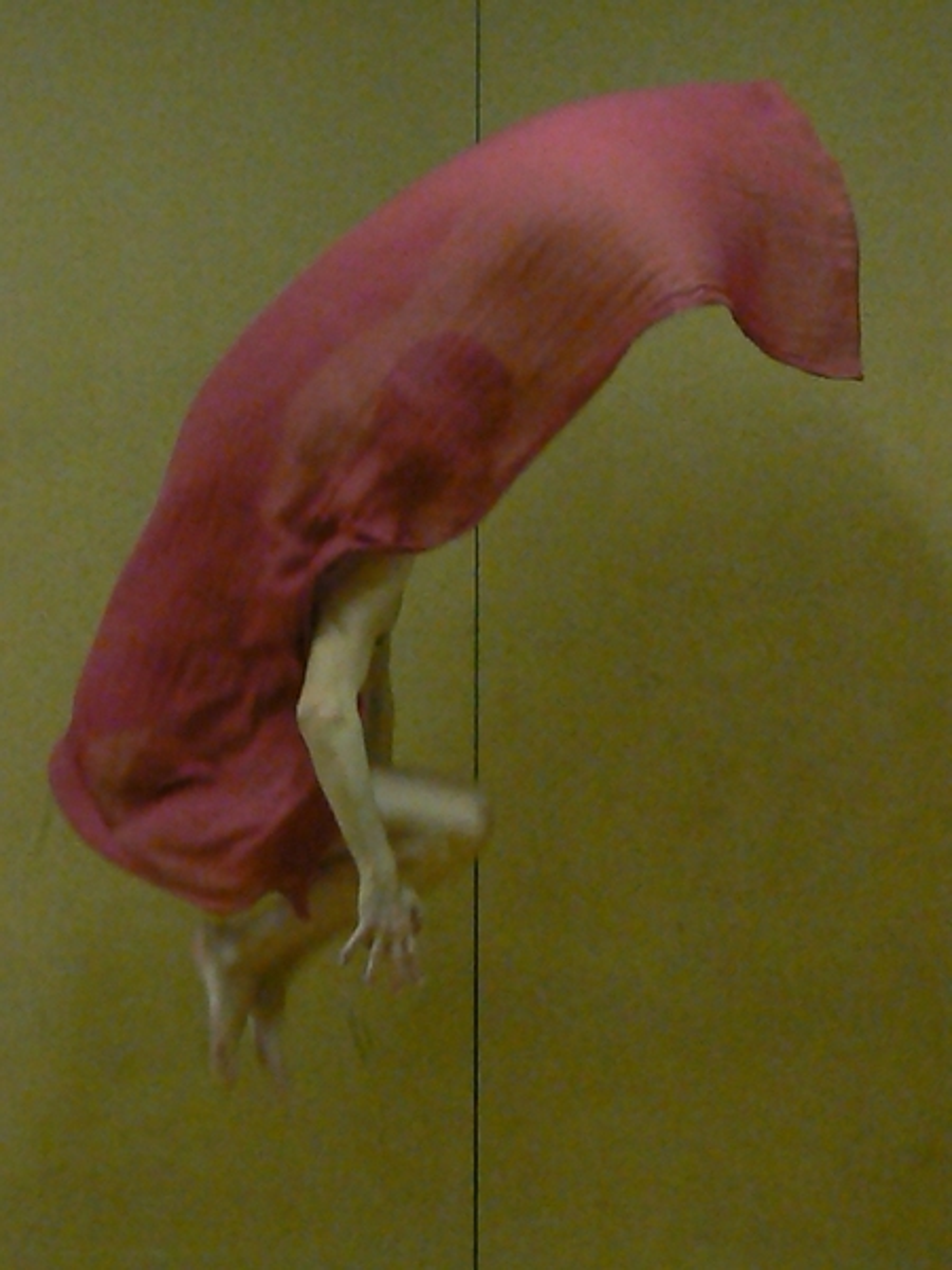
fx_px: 4474
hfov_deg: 12.1
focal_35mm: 122
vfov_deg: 16.1
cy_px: 635
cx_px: 476
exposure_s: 1/80
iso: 1600
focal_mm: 20.3
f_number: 4
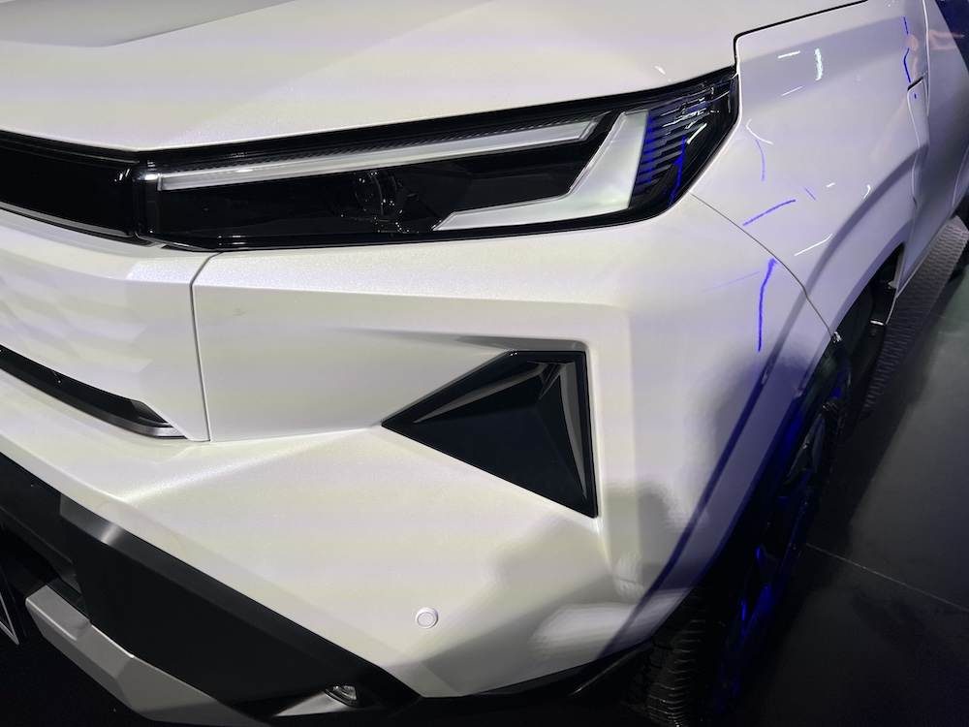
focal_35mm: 26
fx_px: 728
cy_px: 364
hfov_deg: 67.3
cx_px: 484
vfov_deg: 53.1
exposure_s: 1/408
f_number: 1.5
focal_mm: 5.7
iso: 50
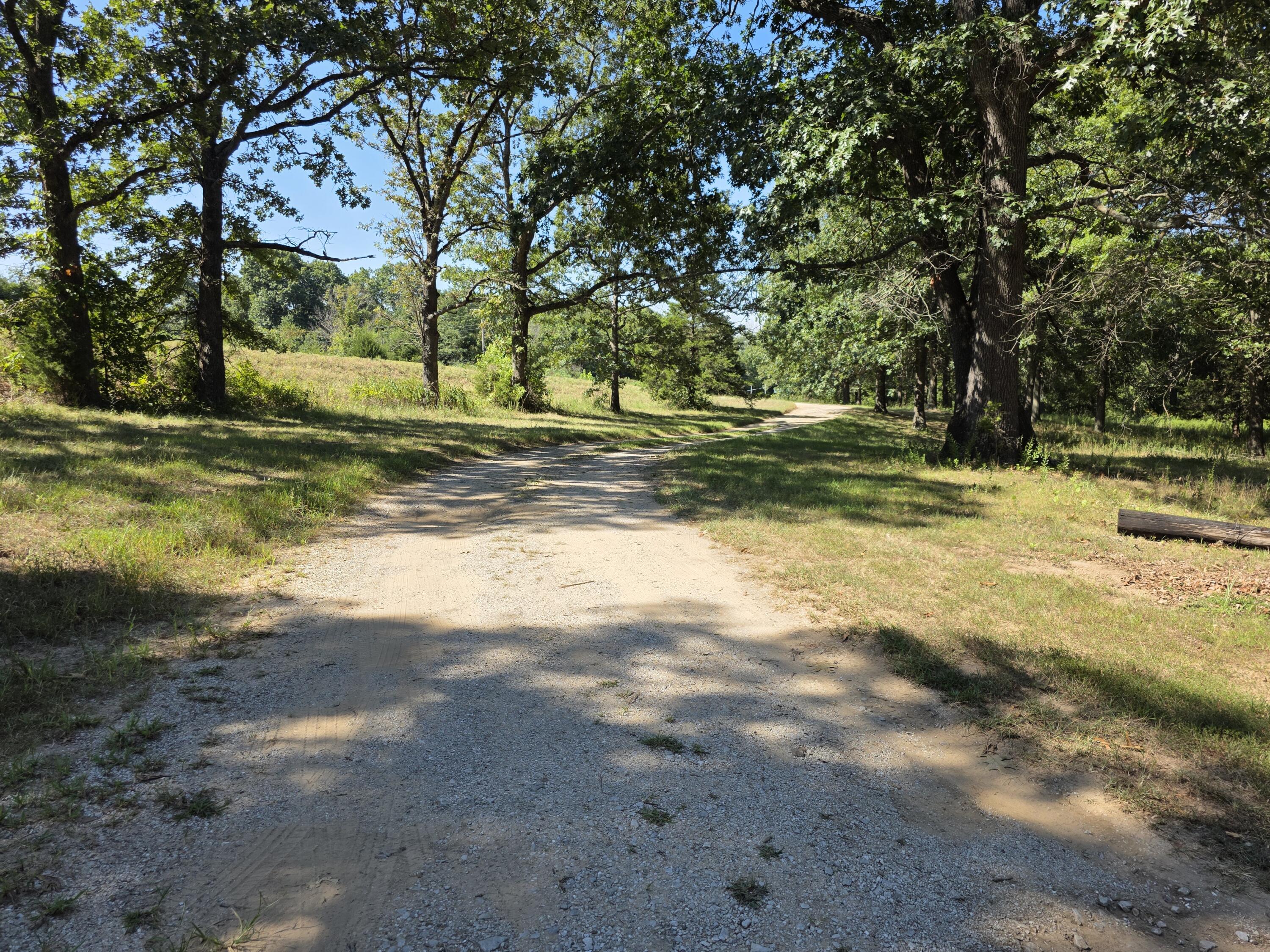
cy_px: 476
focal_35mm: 23
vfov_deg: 58.9
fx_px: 844
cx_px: 635
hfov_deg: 73.9
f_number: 1.7
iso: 80
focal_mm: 6.3
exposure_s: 1/2607
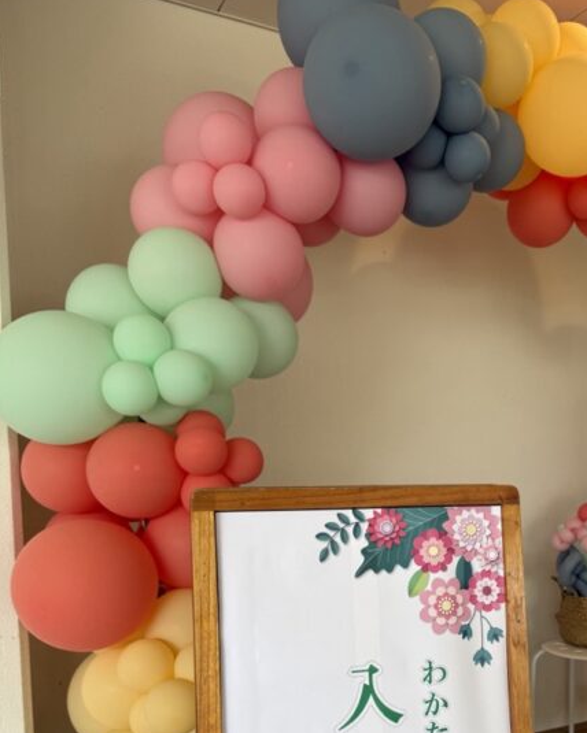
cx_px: 409
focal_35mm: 35
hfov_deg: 41.5
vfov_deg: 49.9
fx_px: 760
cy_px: 532
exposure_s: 1/139
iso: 64
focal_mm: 6.76
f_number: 1.78
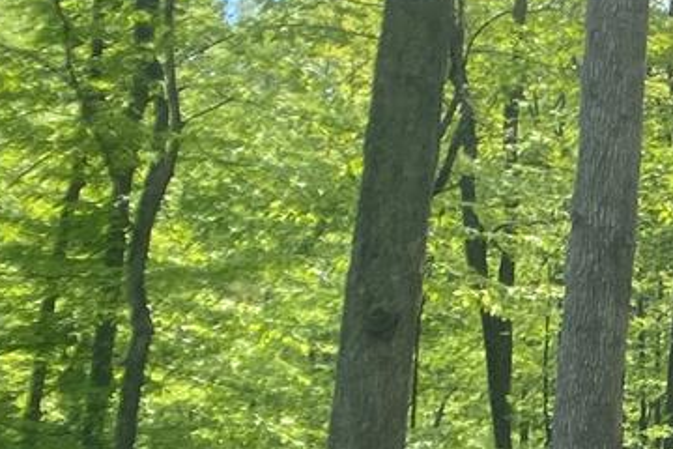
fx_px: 2879
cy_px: 421
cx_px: 1619
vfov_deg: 8.9
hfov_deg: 11.2
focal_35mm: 154
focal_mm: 4.25
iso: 32
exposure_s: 1/905
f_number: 1.8
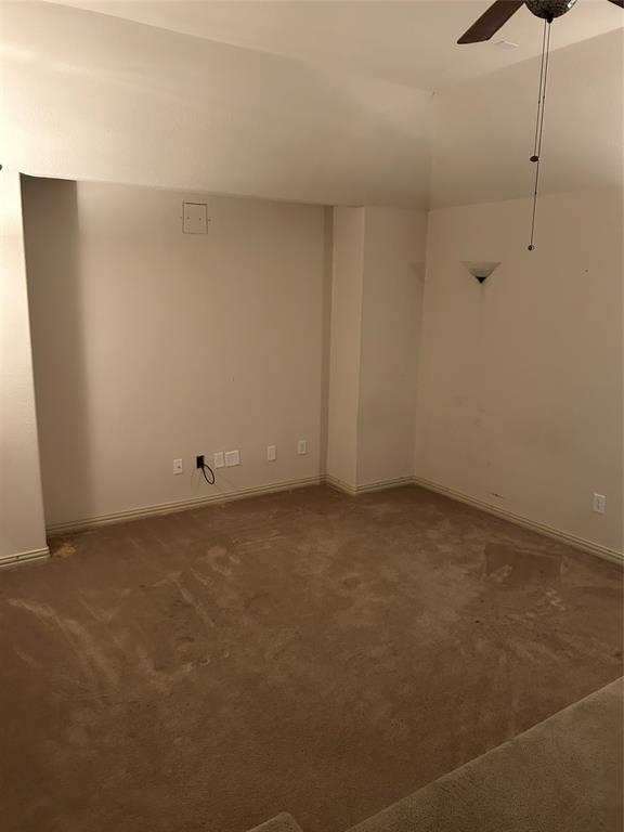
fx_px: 625
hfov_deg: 53.1
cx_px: 312
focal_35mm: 26
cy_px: 416
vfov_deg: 67.3
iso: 500
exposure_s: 1/40
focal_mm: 5.7
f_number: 1.5
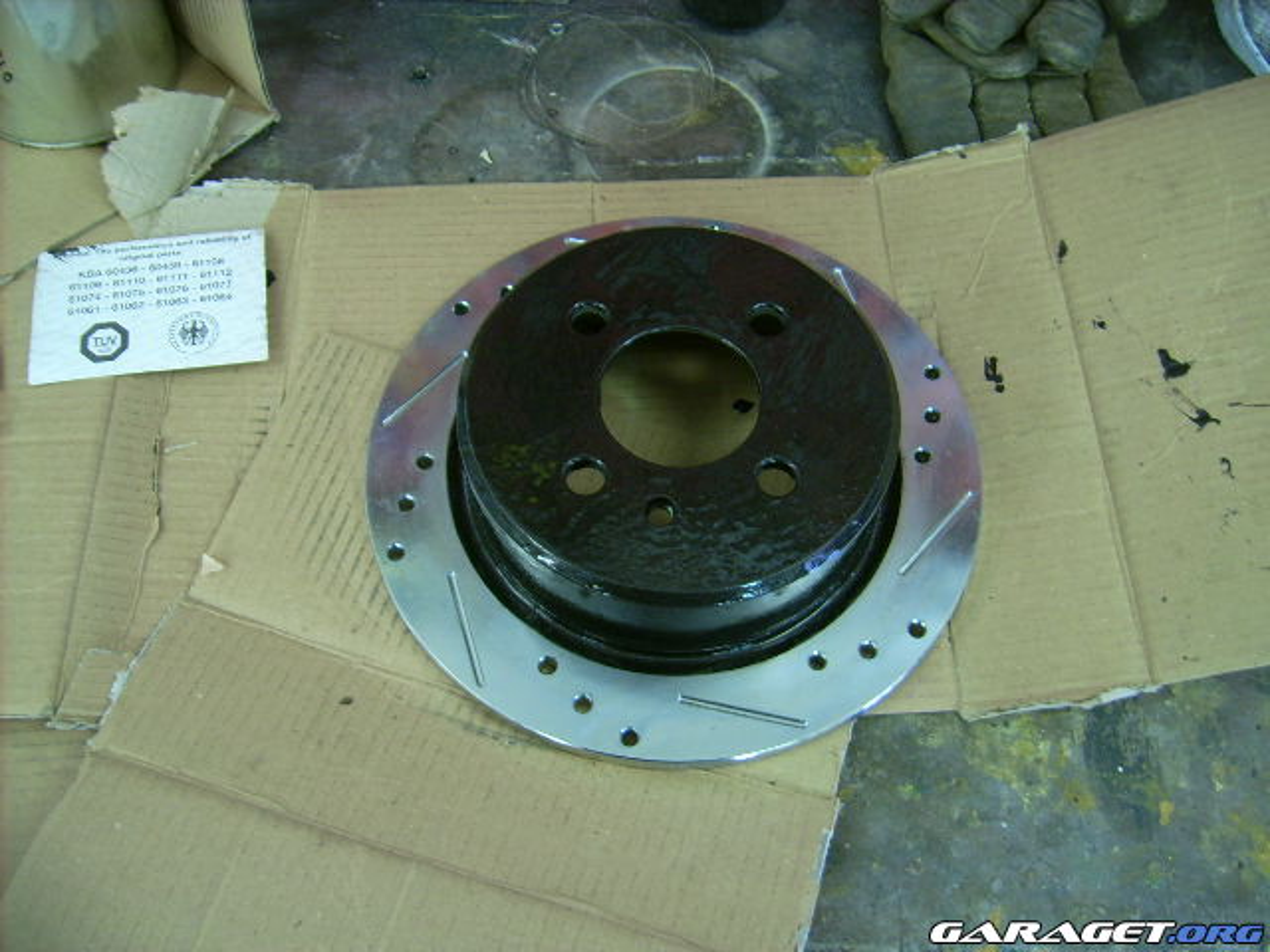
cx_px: 635
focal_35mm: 35
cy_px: 476
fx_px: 1284
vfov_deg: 40.7
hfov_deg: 52.6
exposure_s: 1/6
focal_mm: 5.95
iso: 50
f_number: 2.8
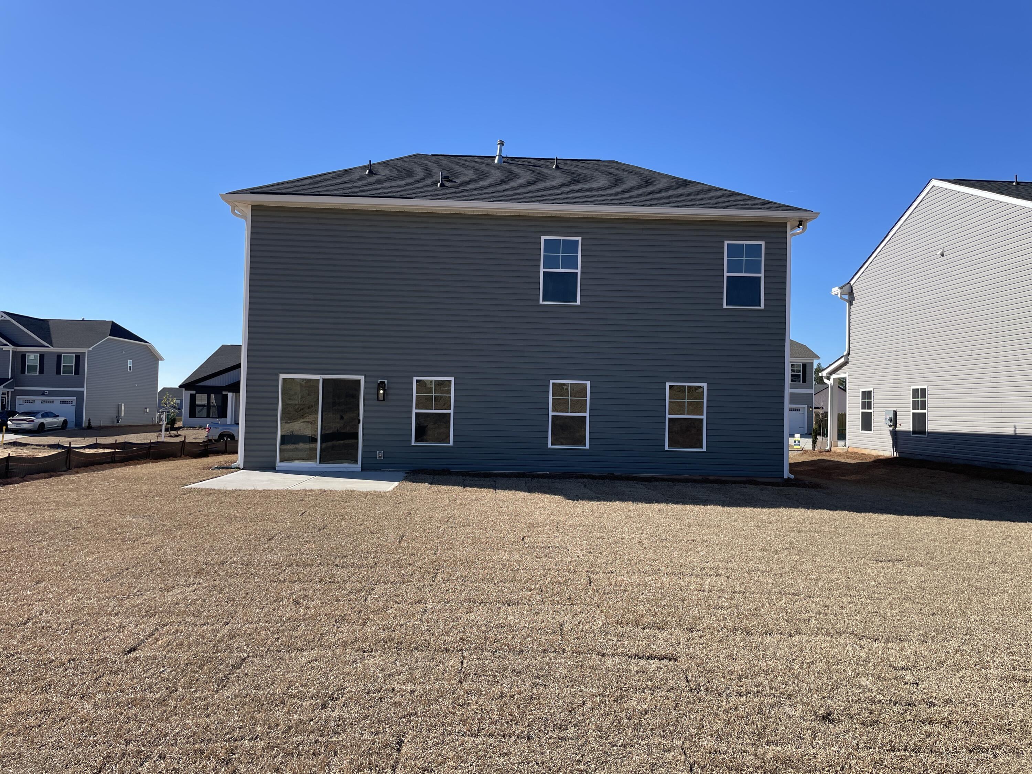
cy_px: 387
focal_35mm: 26
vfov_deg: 53.1
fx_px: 775
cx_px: 516
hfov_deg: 67.3
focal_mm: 4.2
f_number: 1.6
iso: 32
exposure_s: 1/2817
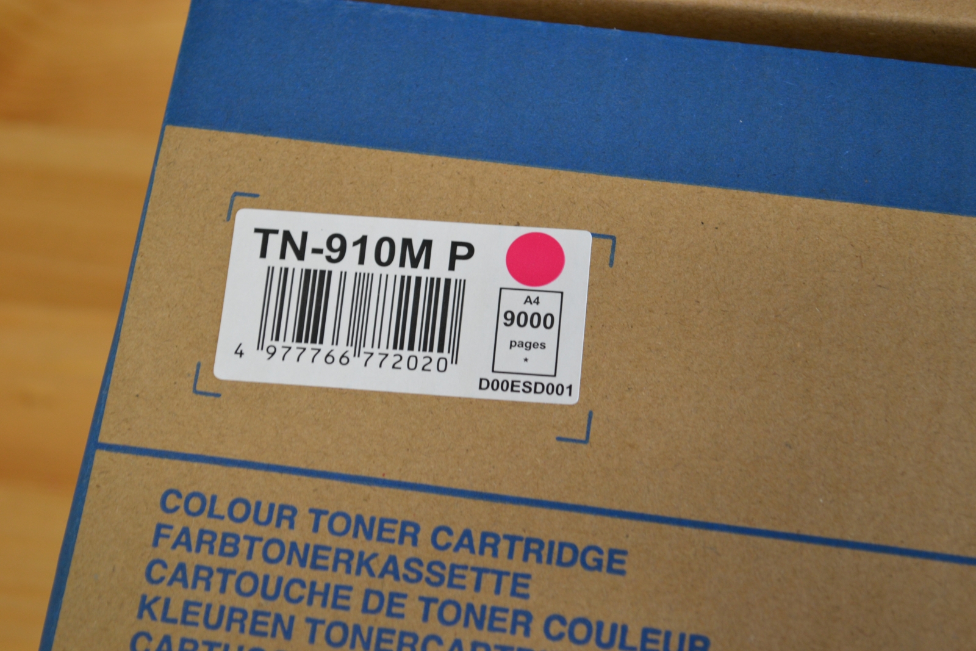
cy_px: 326
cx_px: 488
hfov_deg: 28.1
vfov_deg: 18.9
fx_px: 1952
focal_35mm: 72
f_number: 5.3
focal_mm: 48
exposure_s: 1/15
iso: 500
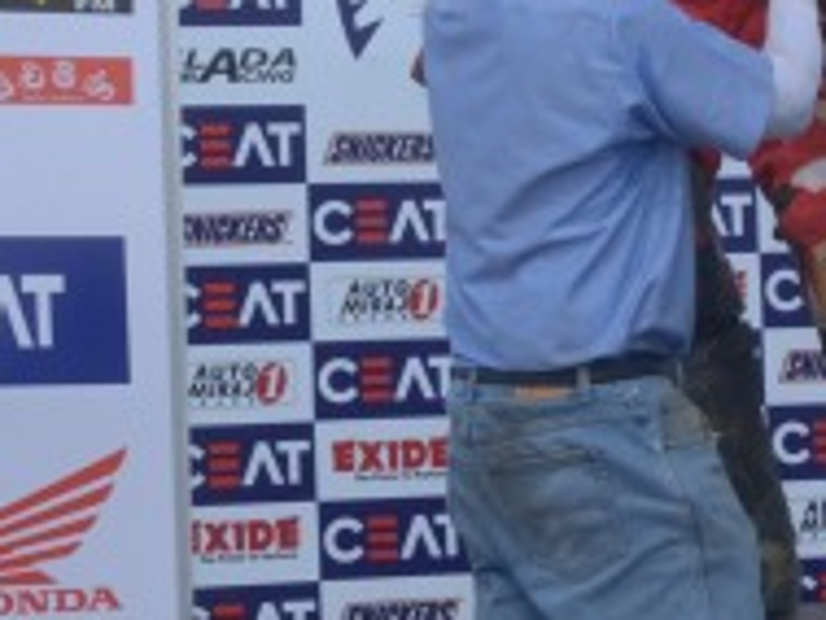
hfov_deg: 10.1
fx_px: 4584
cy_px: -220
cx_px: 1079
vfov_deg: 7.6
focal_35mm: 192
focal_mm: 42
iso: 320
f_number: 14
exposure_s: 1/200
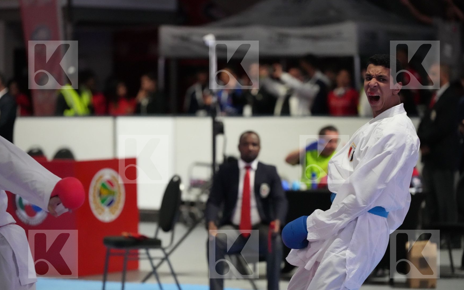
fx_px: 1947
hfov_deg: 13.6
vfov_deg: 8.5
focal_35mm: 154
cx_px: 234
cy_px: 159
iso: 12800
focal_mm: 146
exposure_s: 1/800
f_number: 2.8
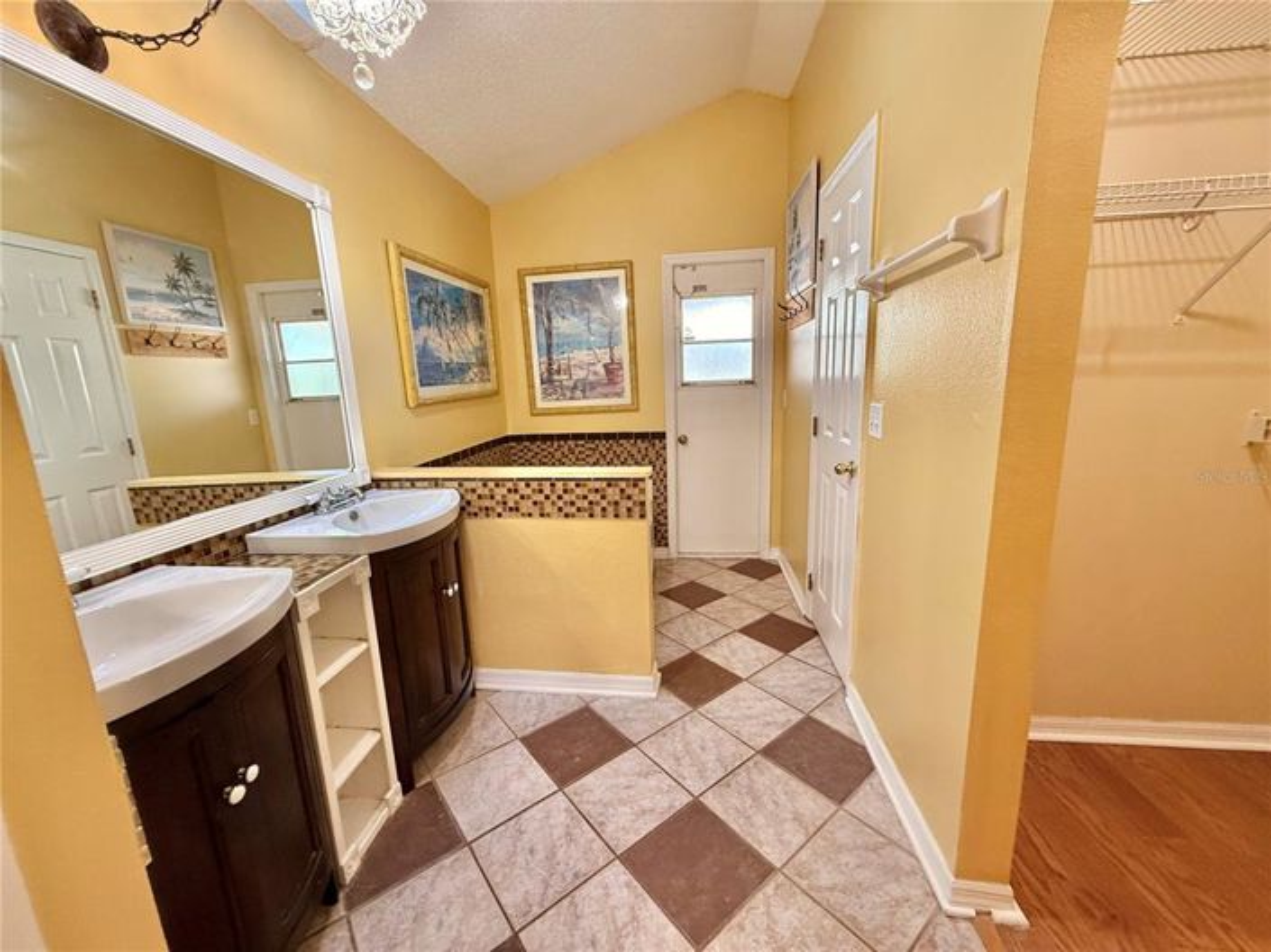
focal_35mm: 14
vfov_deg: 85.6
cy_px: 476
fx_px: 514
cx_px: 636
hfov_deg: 102.1
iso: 320
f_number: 2.2
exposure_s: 1/60
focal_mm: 2.22
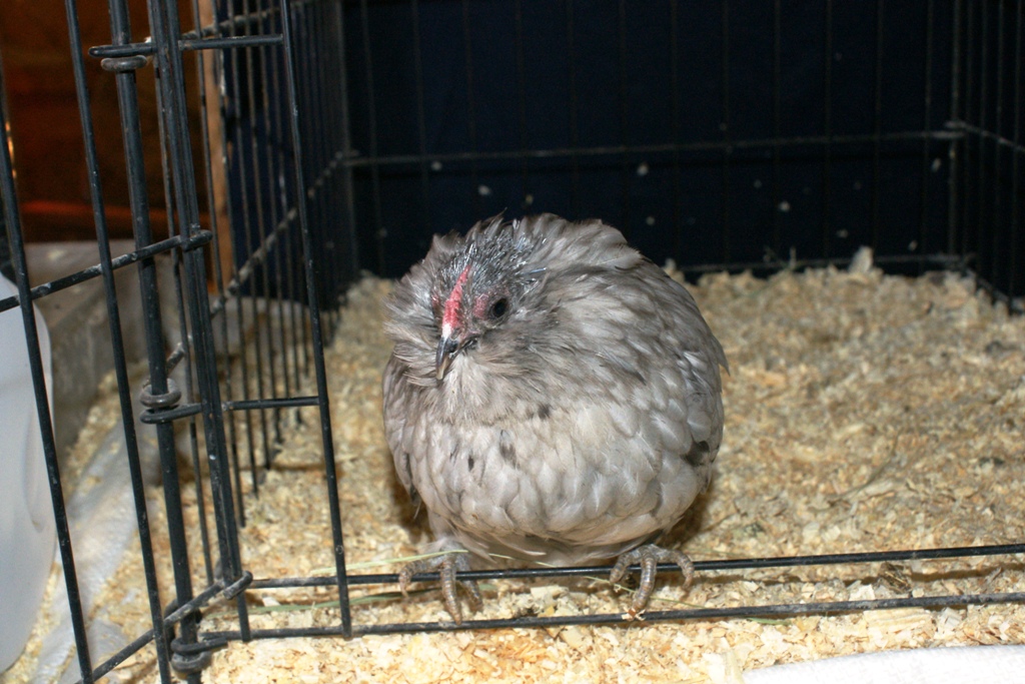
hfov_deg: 43.6
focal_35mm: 45
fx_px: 1281
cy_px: 342
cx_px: 512
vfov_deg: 29.9
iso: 800
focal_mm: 30
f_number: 7.1
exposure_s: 1/60
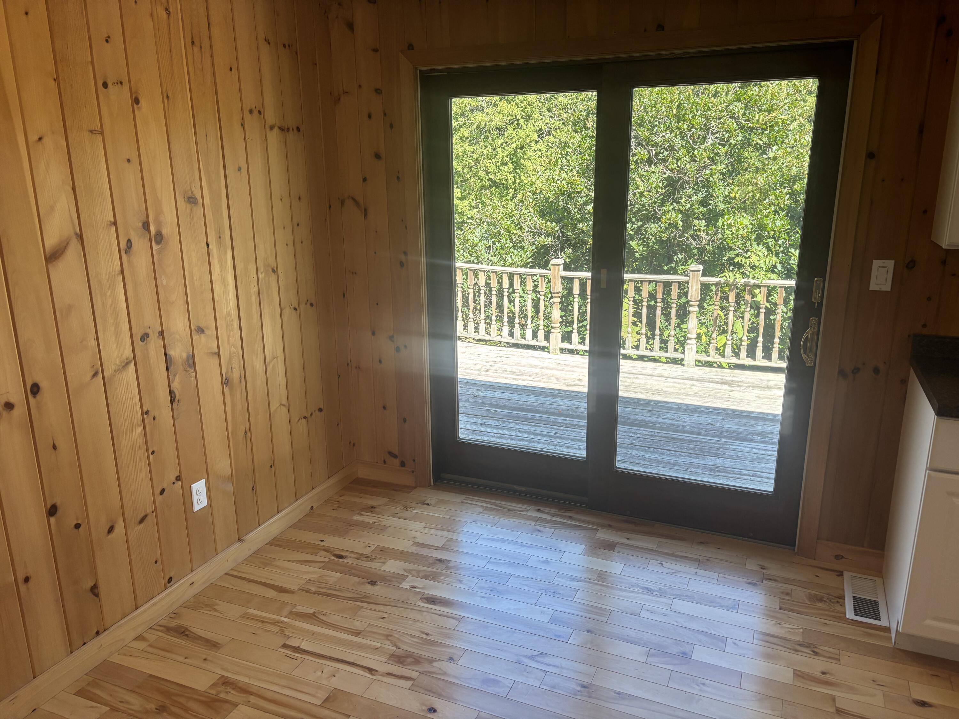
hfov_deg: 67.3
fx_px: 720
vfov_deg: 53.1
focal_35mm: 26
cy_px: 360
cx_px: 480
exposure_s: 1/120
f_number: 1.6
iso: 80
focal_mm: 5.96
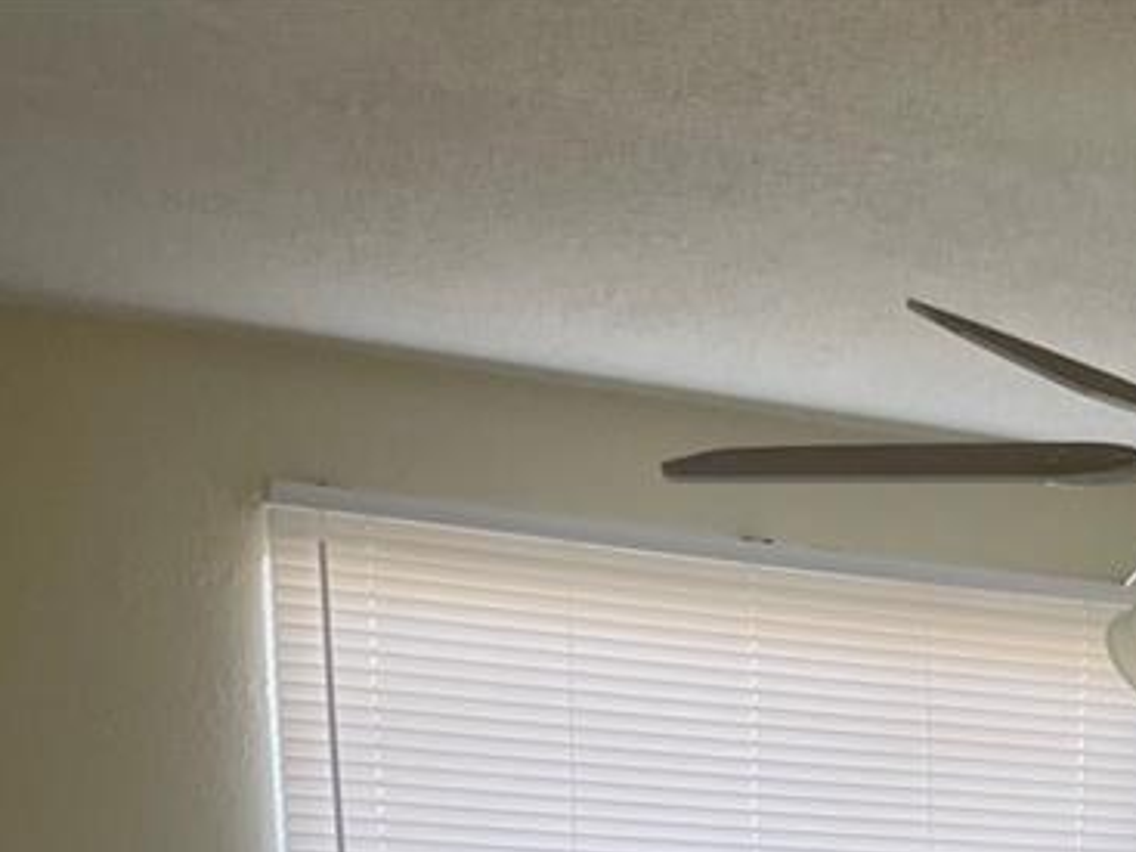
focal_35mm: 85
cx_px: 1090
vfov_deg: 13.9
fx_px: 2789
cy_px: 1850
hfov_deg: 22.3
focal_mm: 4.2
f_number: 1.6
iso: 80
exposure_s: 1/121
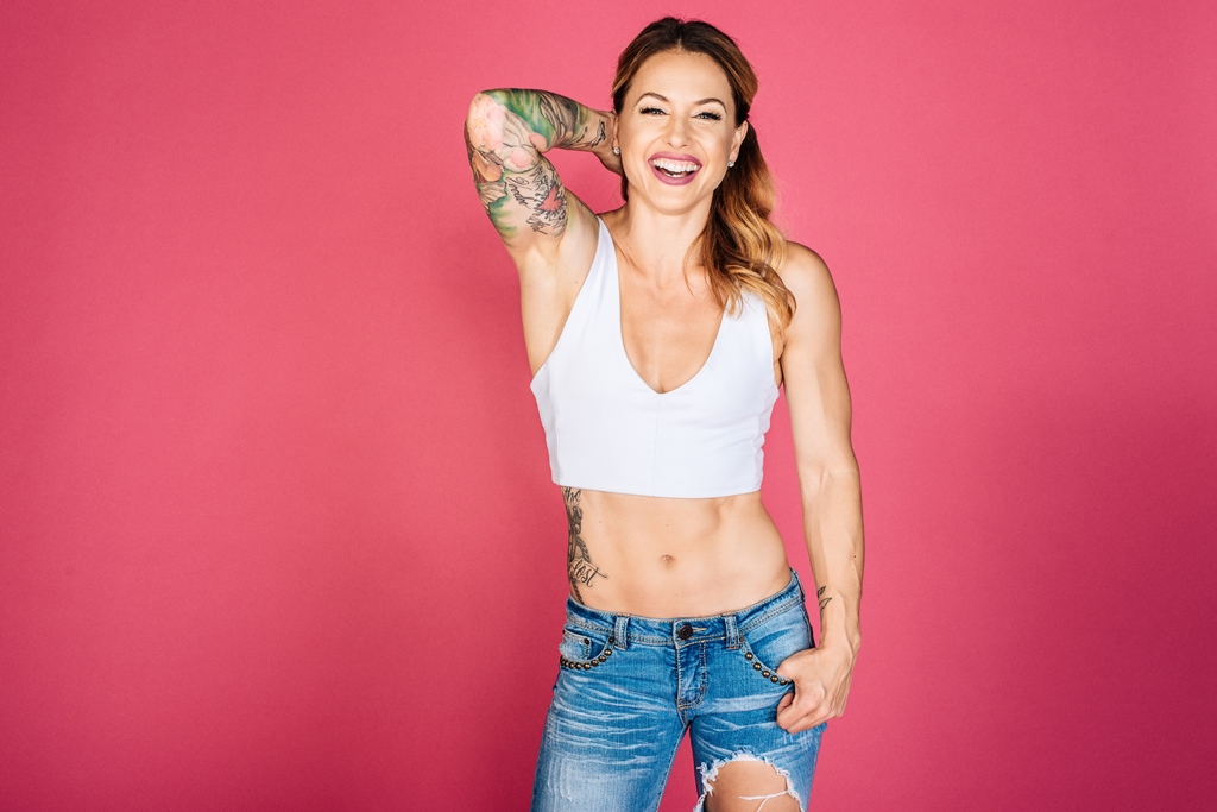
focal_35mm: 50
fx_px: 1690
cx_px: 608
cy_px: 406
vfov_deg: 27.0
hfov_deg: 39.6
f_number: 8
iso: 200
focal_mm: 50
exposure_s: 1/200
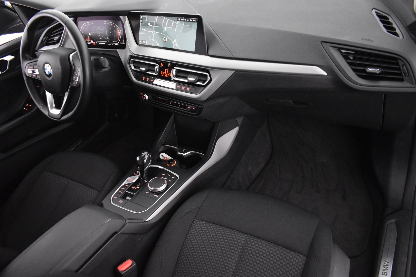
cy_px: 138
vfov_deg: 47.9
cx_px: 208
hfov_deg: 67.4
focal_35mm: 27
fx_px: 312
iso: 3200
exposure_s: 1/25
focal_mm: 18
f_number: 3.5
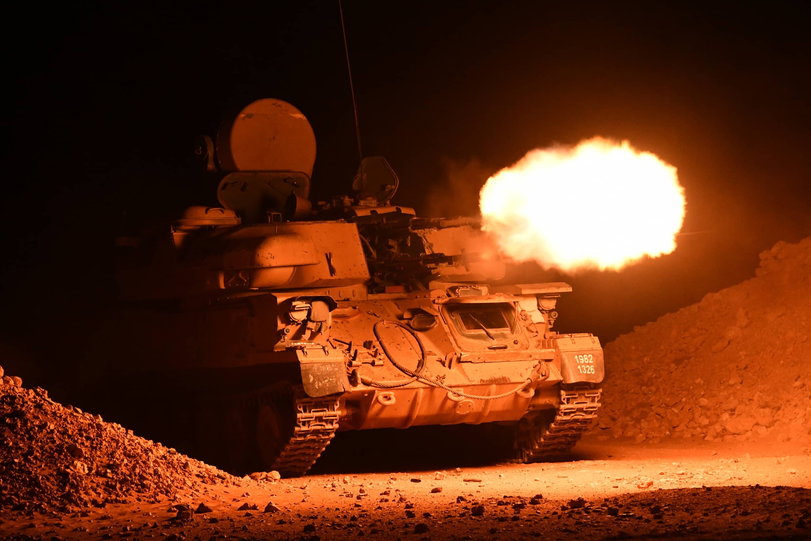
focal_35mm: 135
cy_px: 270
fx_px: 3041
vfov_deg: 10.2
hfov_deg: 15.2
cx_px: 406
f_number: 7.1
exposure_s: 1/250
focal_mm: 135
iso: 5000
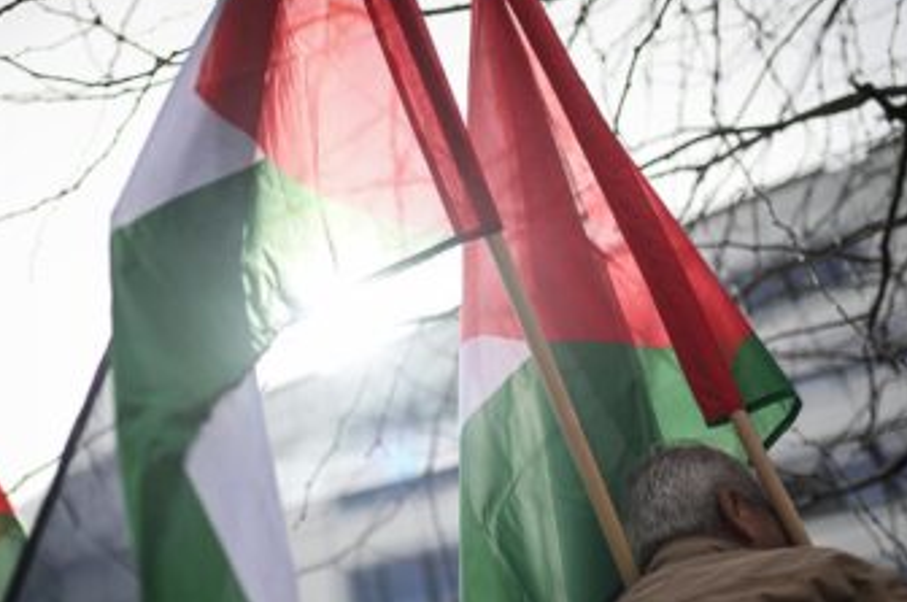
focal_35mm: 50
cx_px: 373
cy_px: 390
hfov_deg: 39.5
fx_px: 1258
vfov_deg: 26.8
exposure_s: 1/5000
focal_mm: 35
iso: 100
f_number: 1.4
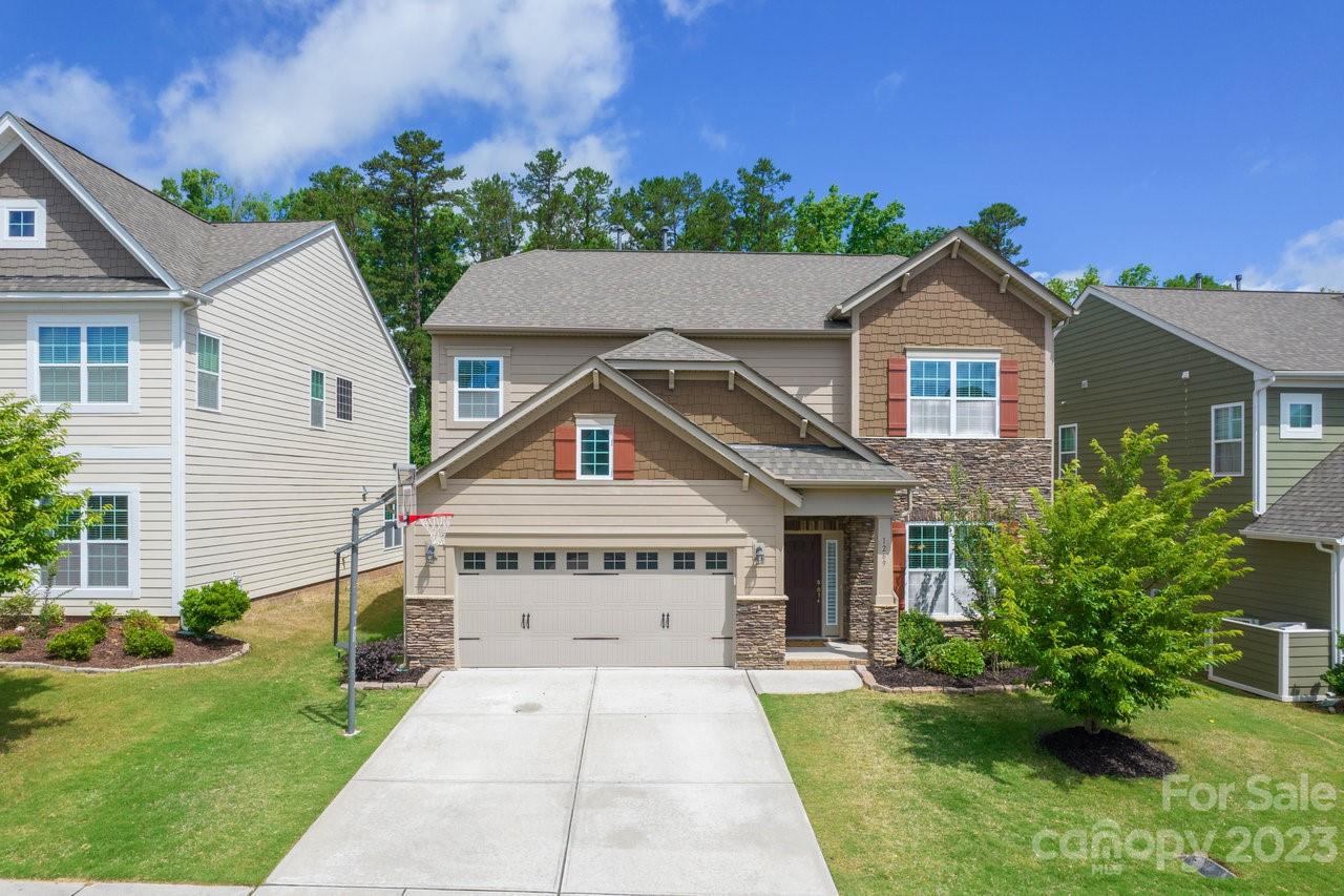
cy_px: 448
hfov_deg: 78.6
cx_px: 672
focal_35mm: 22
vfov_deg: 57.2
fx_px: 821
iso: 100
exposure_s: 1/2000
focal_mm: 8.38
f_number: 2.8
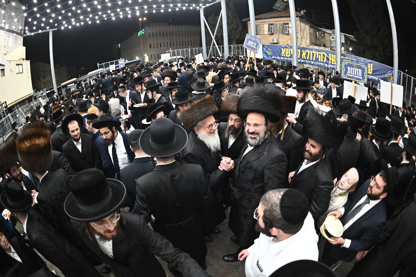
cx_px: 208
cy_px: 138
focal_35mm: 16
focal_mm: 16
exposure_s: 1/200
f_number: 3.2
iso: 3200
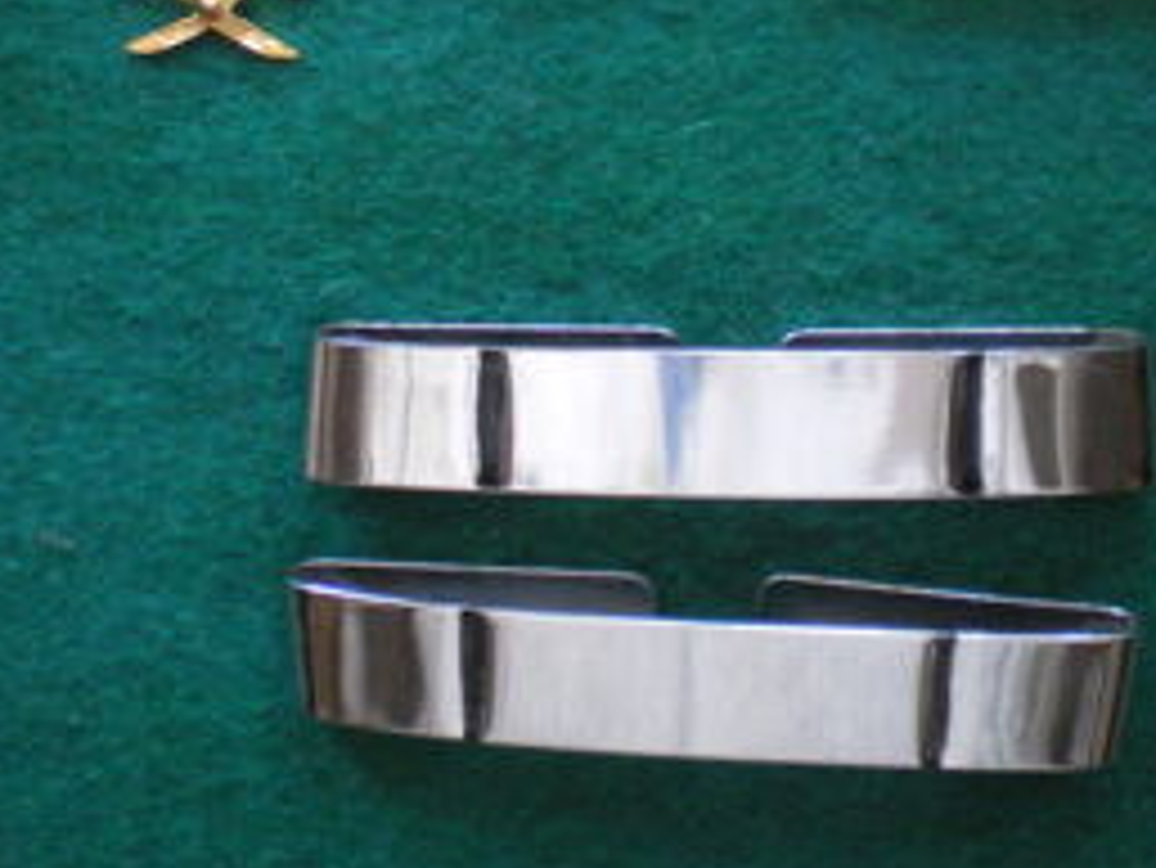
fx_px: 2372
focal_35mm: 71
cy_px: 144
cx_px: 463
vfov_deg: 20.4
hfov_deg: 27.3
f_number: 3.1
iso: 400
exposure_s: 1/13
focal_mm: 6.3
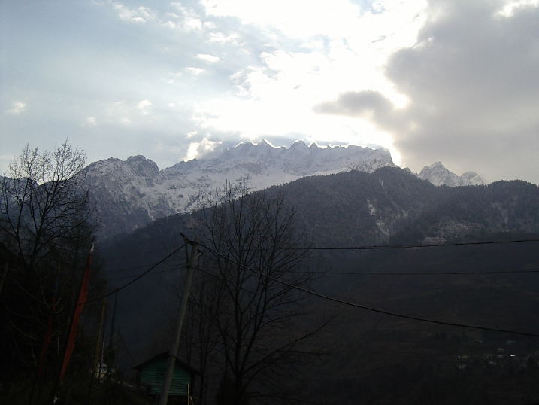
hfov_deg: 49.0
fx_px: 592
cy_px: 202
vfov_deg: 37.7
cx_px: 270
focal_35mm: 38
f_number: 4.8
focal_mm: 5.8
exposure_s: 1/400
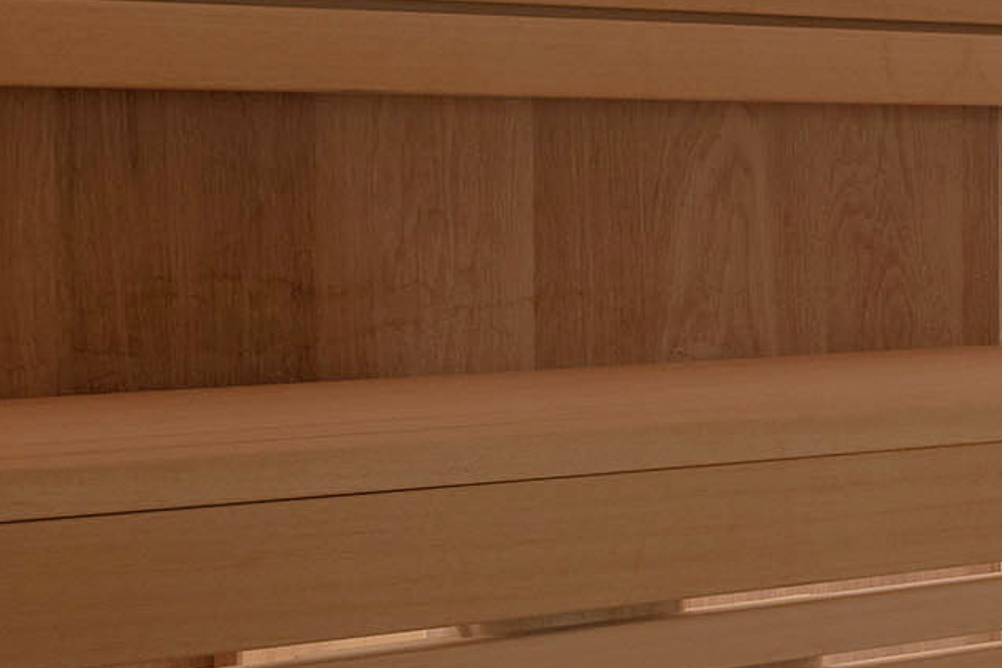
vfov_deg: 14.4
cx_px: 2148
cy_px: 206
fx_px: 2643
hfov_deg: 15.7
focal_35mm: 95
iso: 200
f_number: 8
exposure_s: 3
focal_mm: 20
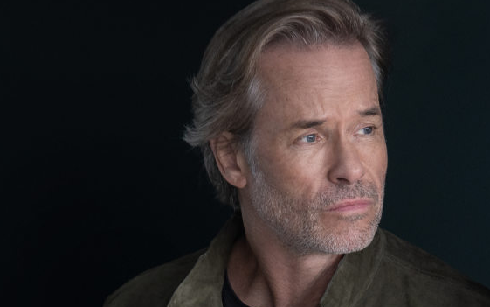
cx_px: 213
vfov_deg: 3.0
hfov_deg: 4.8
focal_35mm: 436
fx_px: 5824
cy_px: 276
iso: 800
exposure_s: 1/160
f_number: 3.2
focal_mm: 200
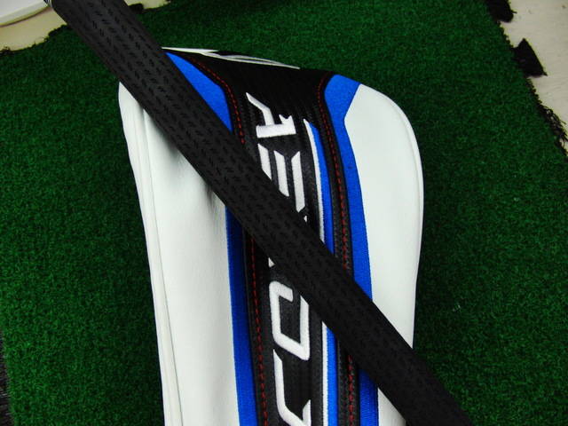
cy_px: 213
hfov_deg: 50.1
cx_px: 284
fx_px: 607
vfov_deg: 38.7
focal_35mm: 37
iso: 250
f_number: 3.6
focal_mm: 6.42
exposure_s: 1/80
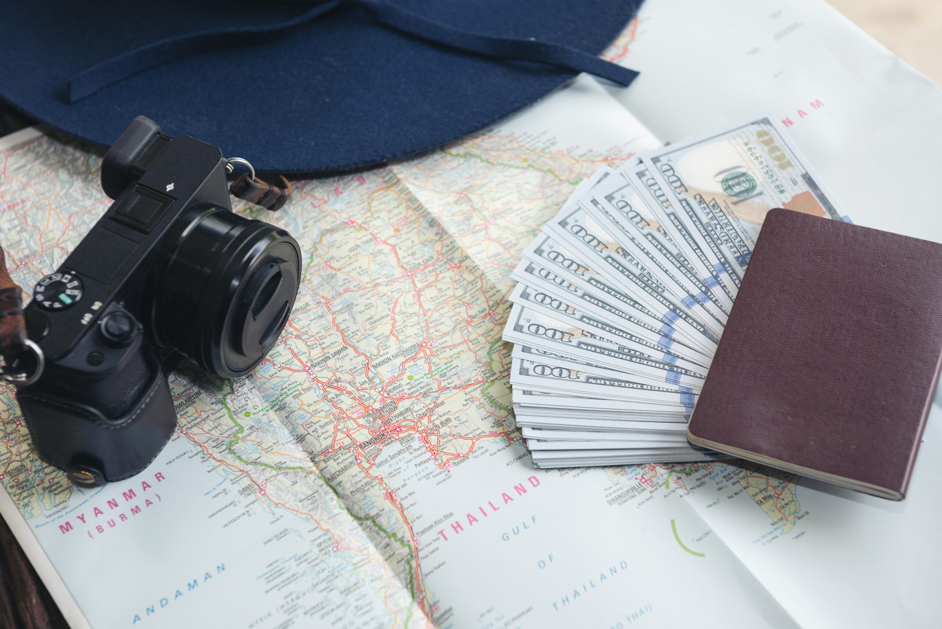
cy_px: 314
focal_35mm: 70
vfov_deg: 19.5
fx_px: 1832
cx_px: 471
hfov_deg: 28.8
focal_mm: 70
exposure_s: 1/160
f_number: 5
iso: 250
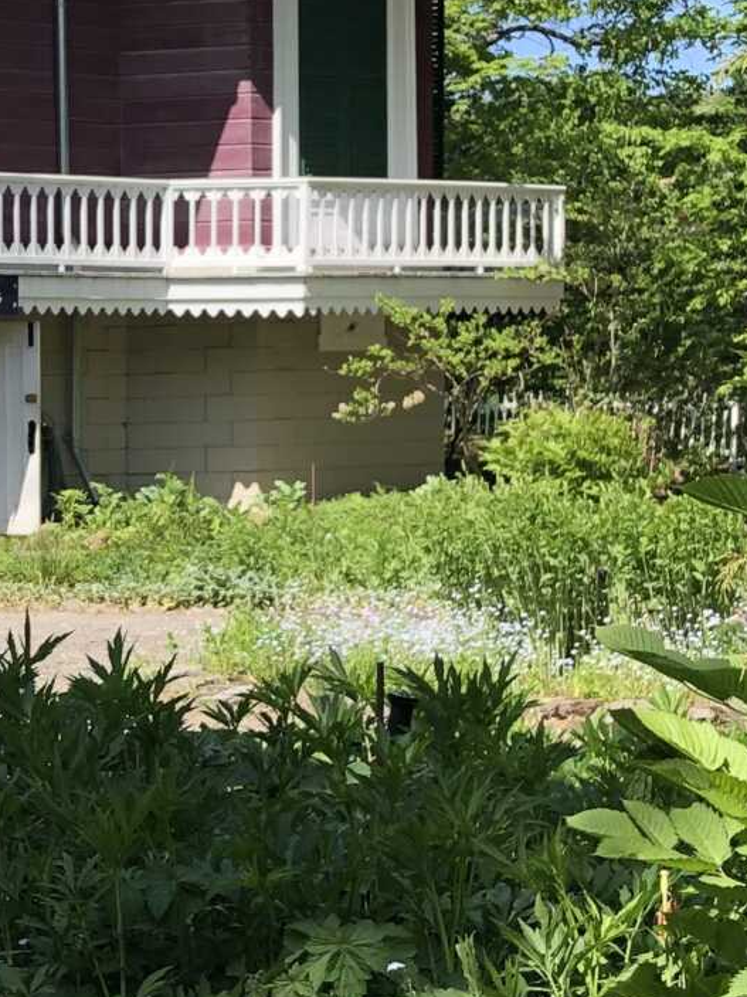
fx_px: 2936
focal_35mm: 102
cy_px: 675
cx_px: -84
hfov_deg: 14.2
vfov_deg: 19.2
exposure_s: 1/727
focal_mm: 4
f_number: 1.8
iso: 20
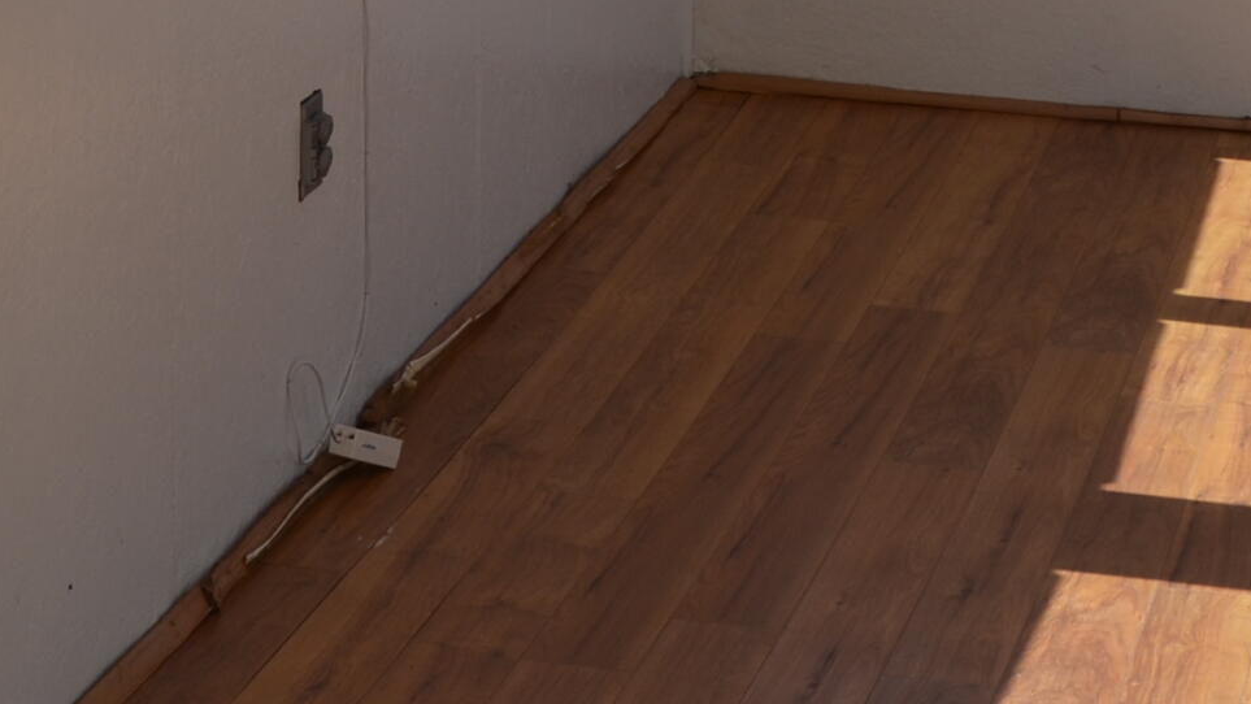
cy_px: -146
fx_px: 4213
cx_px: 590
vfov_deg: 9.4
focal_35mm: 127
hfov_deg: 16.9
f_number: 7.1
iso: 200
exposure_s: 1/200
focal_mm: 26
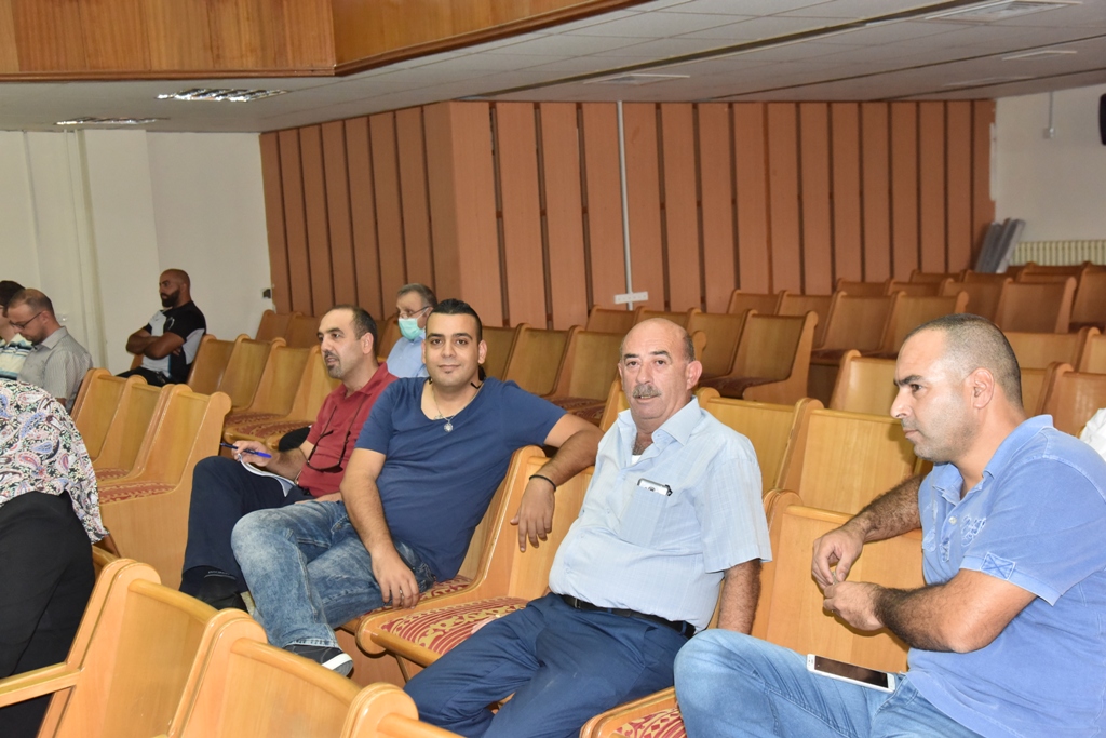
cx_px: 553
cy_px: 369
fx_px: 1352
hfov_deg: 44.5
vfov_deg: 30.5
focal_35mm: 44
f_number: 6.3
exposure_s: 1/200
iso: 2500
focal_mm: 44
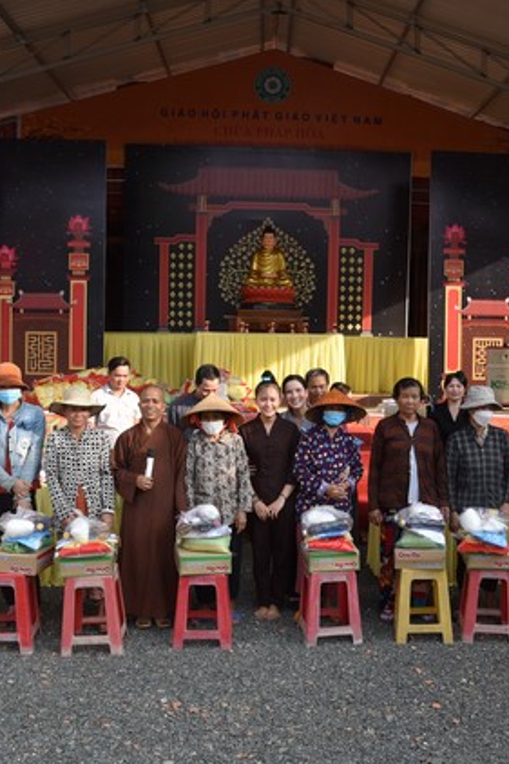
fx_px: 785
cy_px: 377
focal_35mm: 37
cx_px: 304
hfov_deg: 35.8
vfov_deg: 51.9
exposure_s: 1/250
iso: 400
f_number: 8
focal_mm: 24
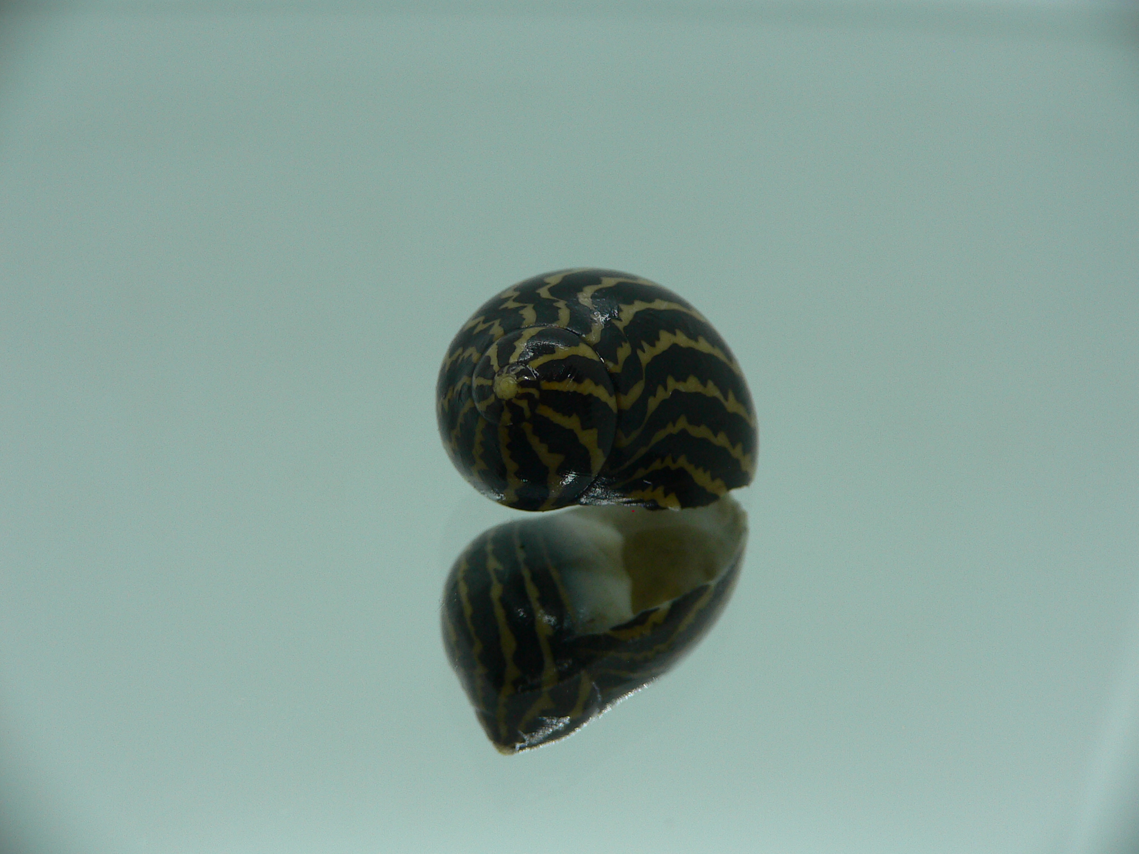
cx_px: 570
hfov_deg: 52.6
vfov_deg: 40.7
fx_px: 1152
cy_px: 427
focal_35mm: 35
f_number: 2.8
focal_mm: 4.6
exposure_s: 1/60
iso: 80
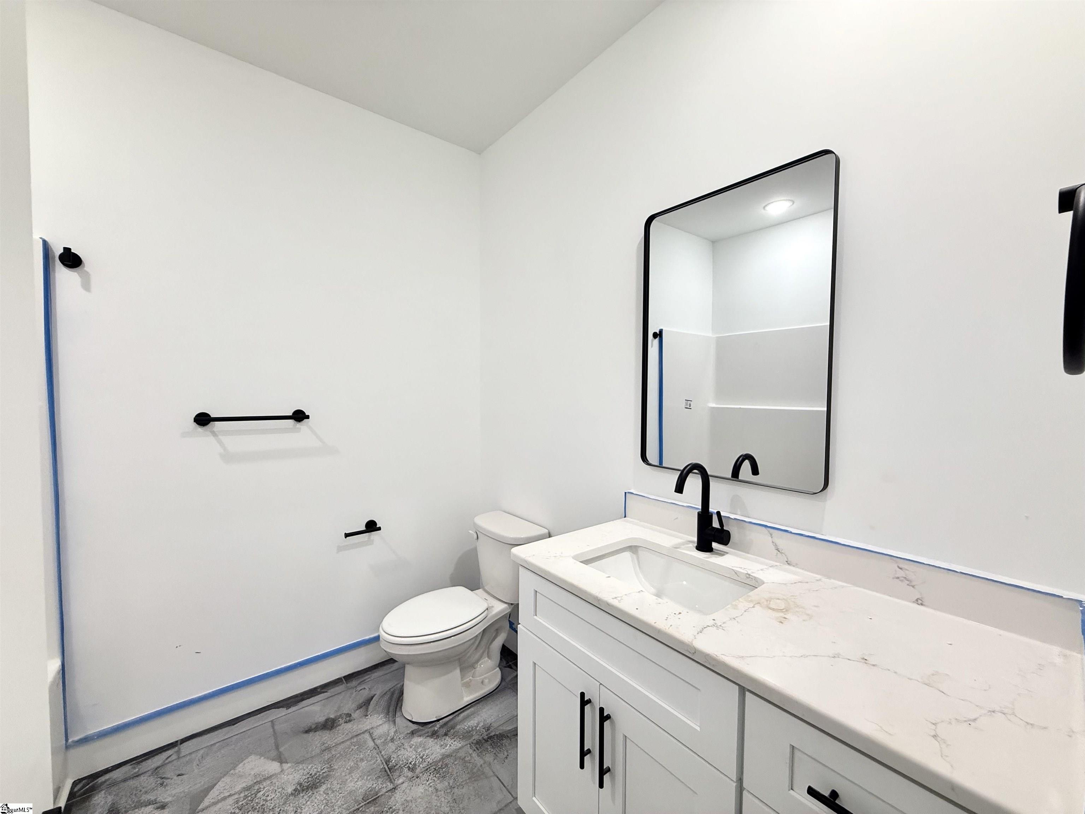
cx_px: 542
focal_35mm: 14
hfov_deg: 102.1
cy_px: 407
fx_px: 439
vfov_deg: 85.7
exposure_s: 1/120
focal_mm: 2.22
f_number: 2.2
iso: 200
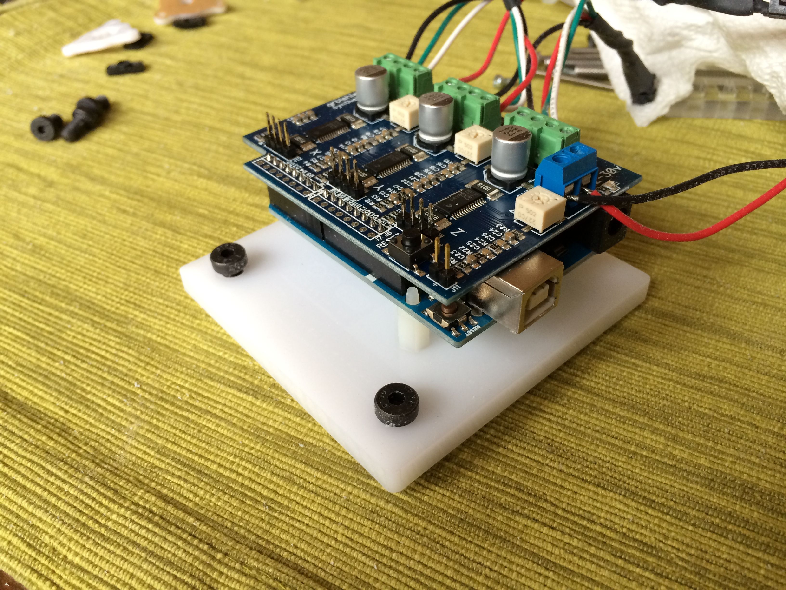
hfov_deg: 60.0
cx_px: 393
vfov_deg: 46.8
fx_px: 681
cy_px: 295
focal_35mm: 30
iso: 64
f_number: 2.2
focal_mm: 4.12
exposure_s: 1/30
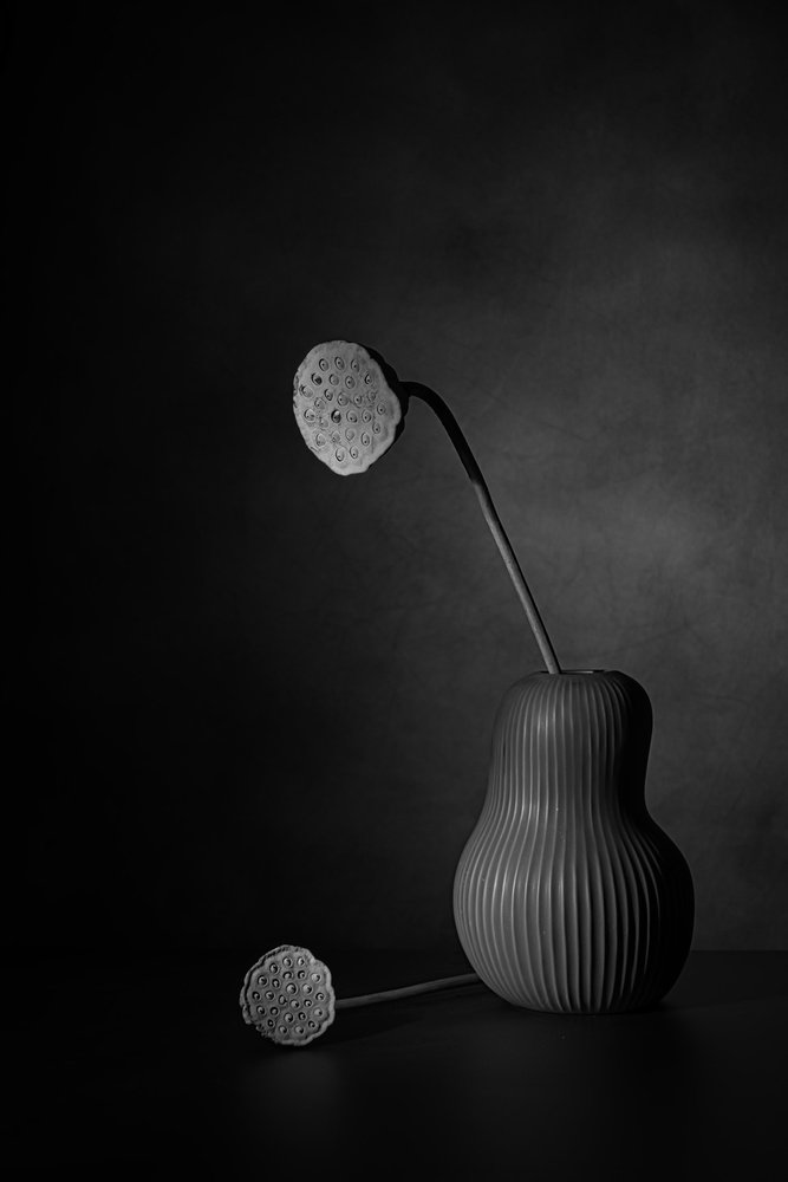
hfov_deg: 17.1
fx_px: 2626
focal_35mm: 80
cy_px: 591
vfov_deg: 25.4
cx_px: 394
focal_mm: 80
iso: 80
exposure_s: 6
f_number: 8
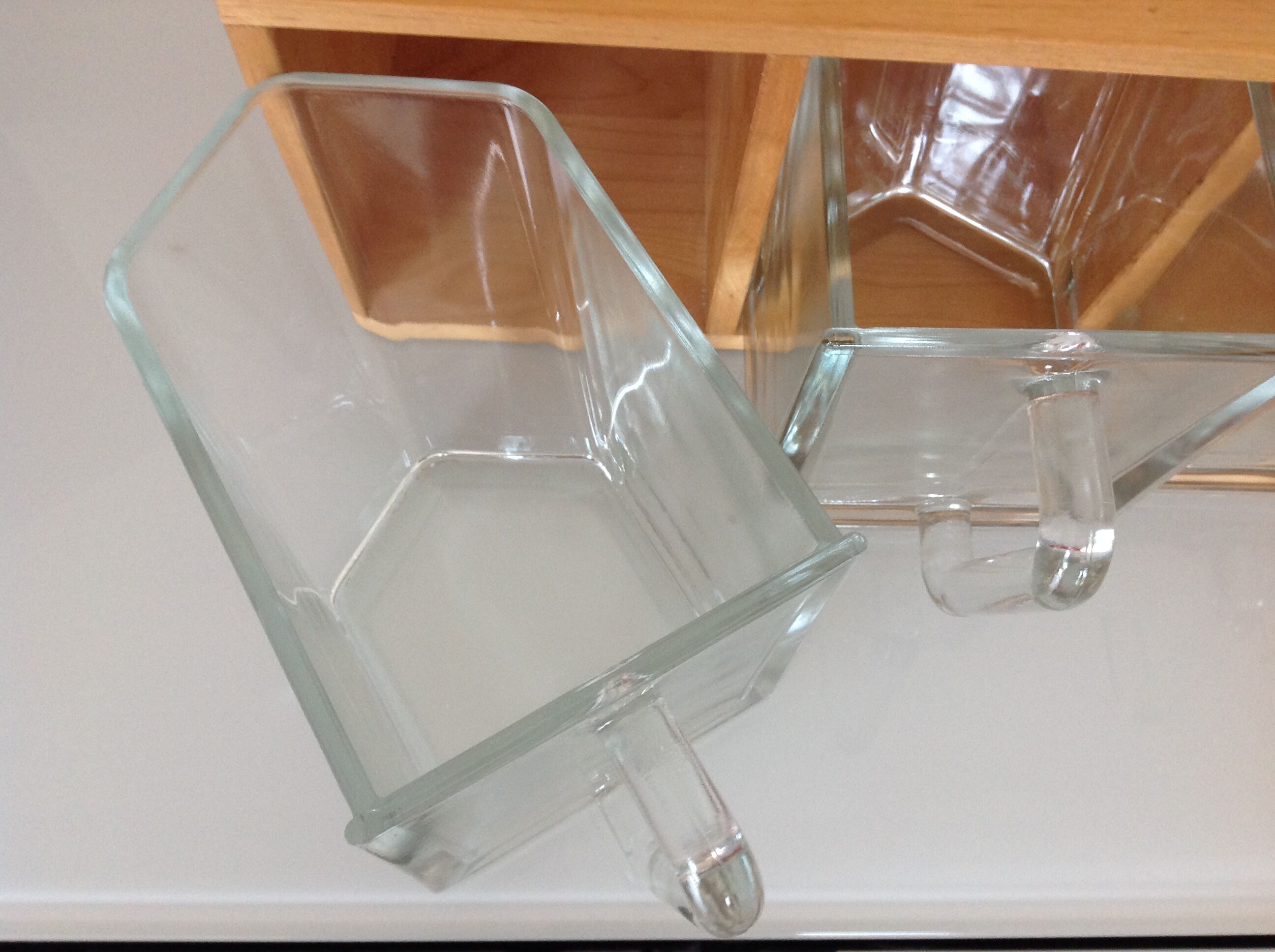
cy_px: 476
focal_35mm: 35
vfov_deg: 40.6
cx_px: 638
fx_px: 1287
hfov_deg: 52.7
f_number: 2.4
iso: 160
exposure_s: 1/15
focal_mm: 4.28
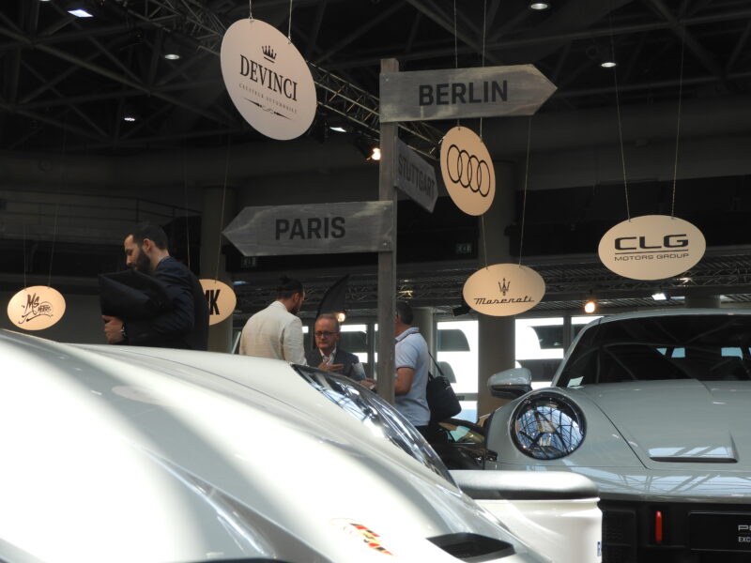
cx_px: 376
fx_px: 1410
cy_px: 282
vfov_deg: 22.6
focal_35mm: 65
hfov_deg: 29.8
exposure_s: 1/100
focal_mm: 11.6
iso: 100
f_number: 4.2
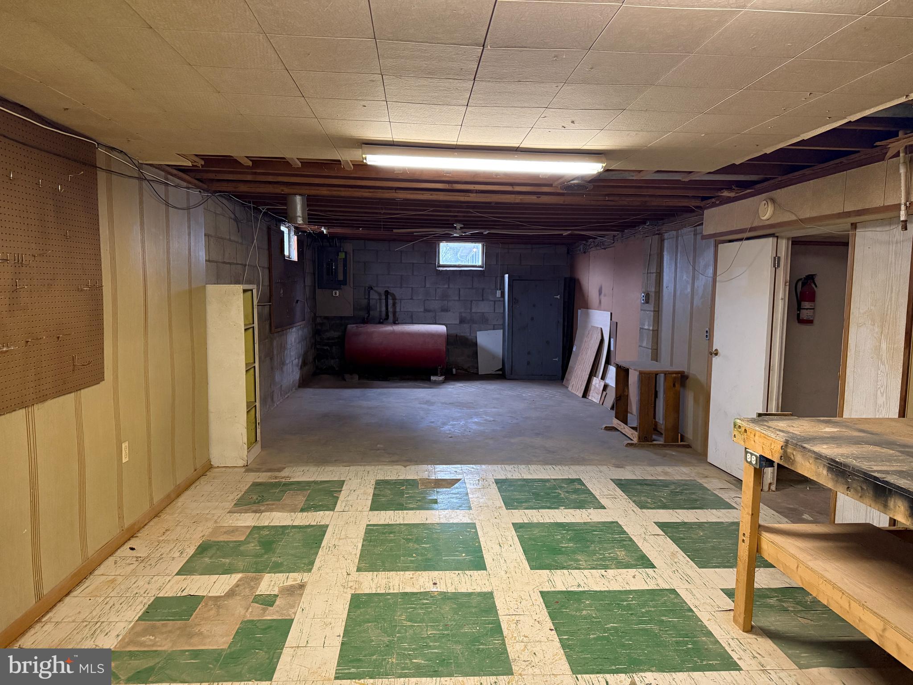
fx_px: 633
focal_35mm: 24
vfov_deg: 56.8
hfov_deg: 71.6
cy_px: 342
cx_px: 456
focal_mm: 6.76
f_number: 1.78
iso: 800
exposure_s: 1/60
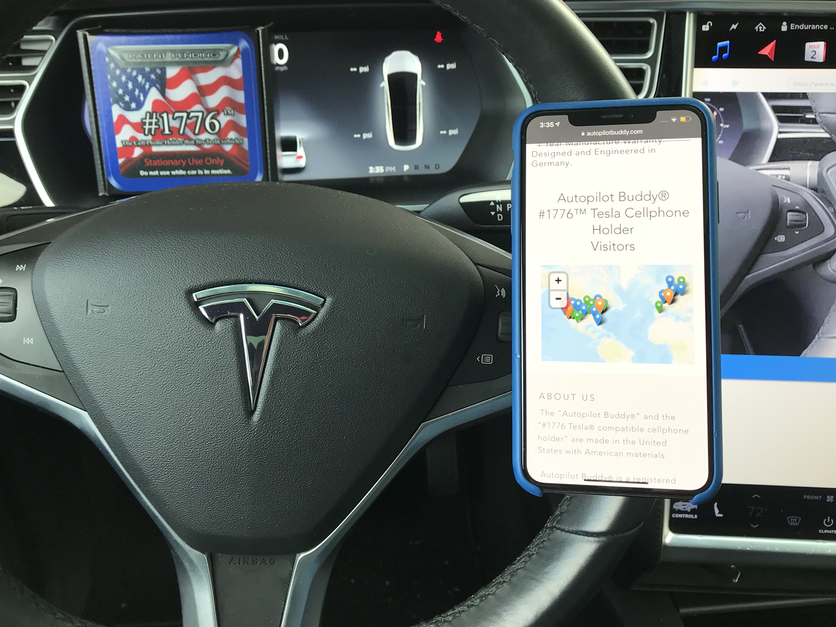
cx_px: 408
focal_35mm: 33
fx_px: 797
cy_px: 266
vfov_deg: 42.8
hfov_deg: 55.3
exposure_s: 1/60
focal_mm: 3.99
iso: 25
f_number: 1.8
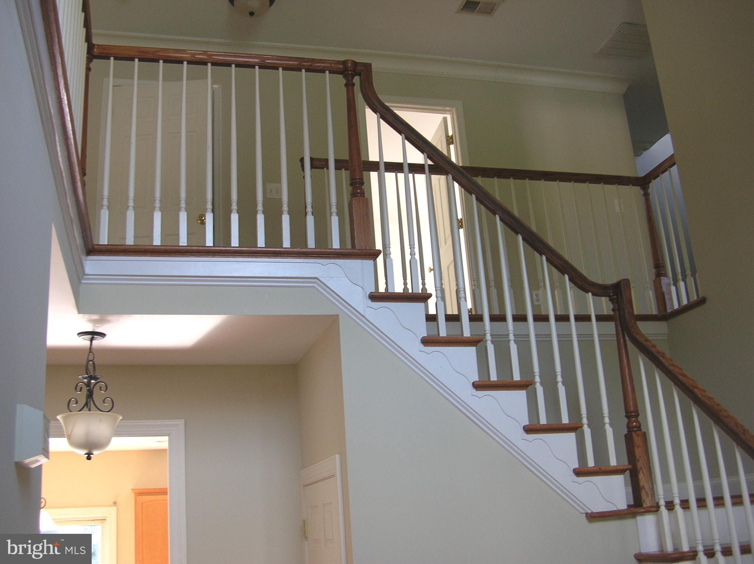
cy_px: 282
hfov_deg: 51.4
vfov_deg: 39.6
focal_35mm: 36
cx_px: 377
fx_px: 783
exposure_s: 1/35
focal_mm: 6
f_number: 2.7
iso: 50
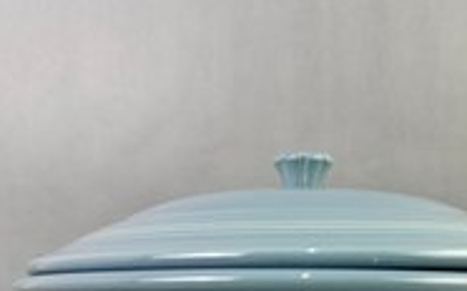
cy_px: 312
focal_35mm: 47
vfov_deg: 25.6
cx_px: 303
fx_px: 598
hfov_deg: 42.2
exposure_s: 1/226
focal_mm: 6.76
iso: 64
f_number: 1.78
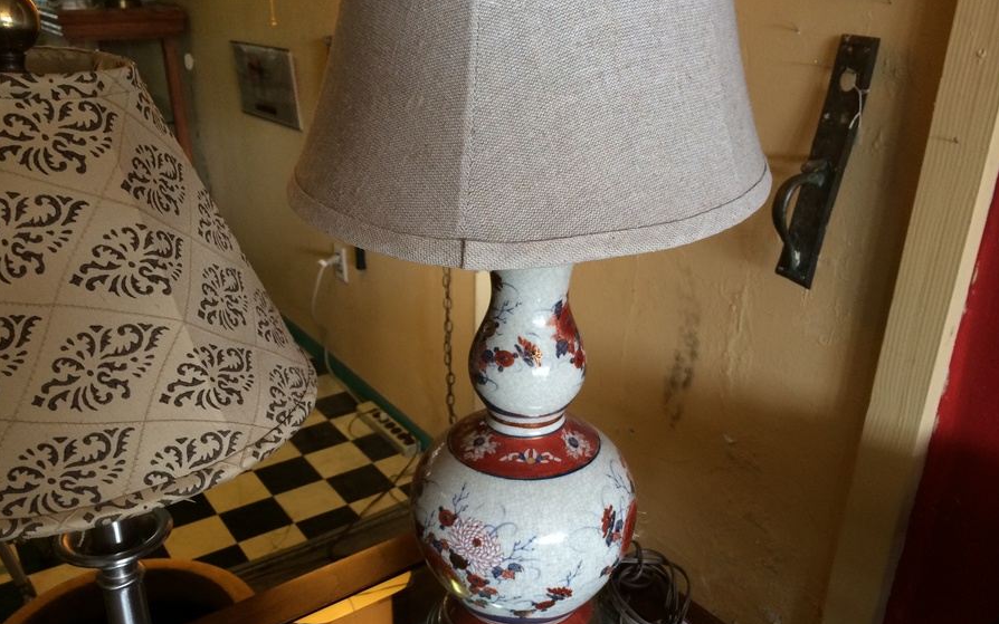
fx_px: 871
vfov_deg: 39.3
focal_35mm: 32
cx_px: 498
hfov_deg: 59.6
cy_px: 370
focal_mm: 4.12
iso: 64
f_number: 2.2
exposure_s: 1/30
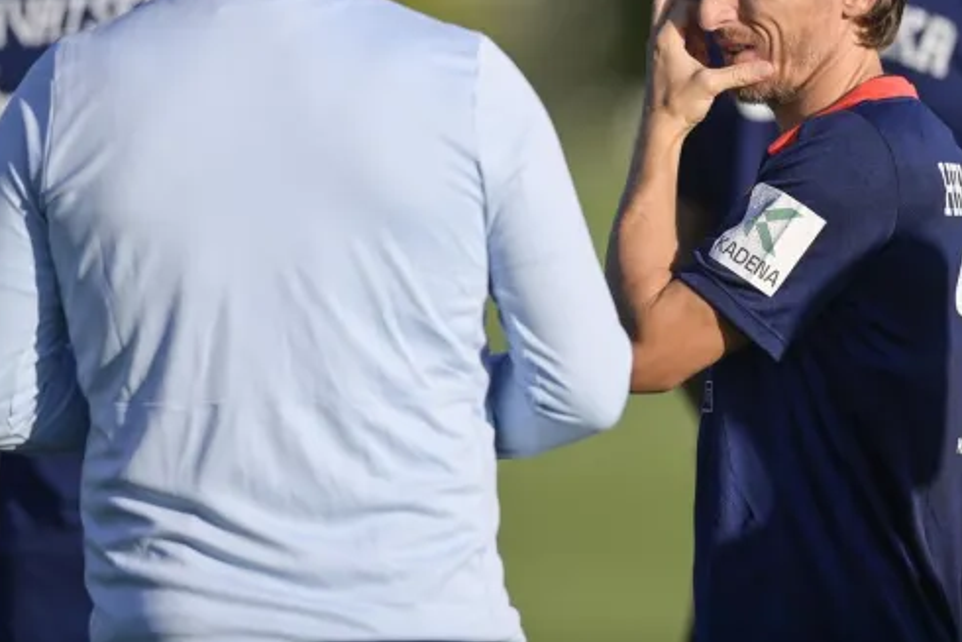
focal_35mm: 620
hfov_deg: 3.3
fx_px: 16572
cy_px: 148
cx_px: 477
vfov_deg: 2.2
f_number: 2.8
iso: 100
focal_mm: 400
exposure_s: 1/2500
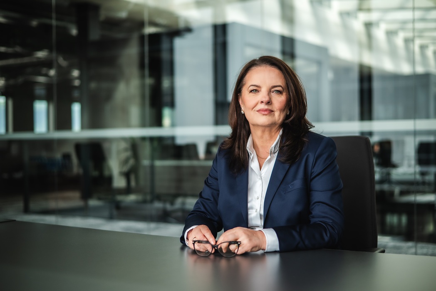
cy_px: 146
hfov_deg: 39.6
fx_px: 606
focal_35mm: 50
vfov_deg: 27.0
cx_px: 218
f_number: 2.2
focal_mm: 50
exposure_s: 1/1000
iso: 400
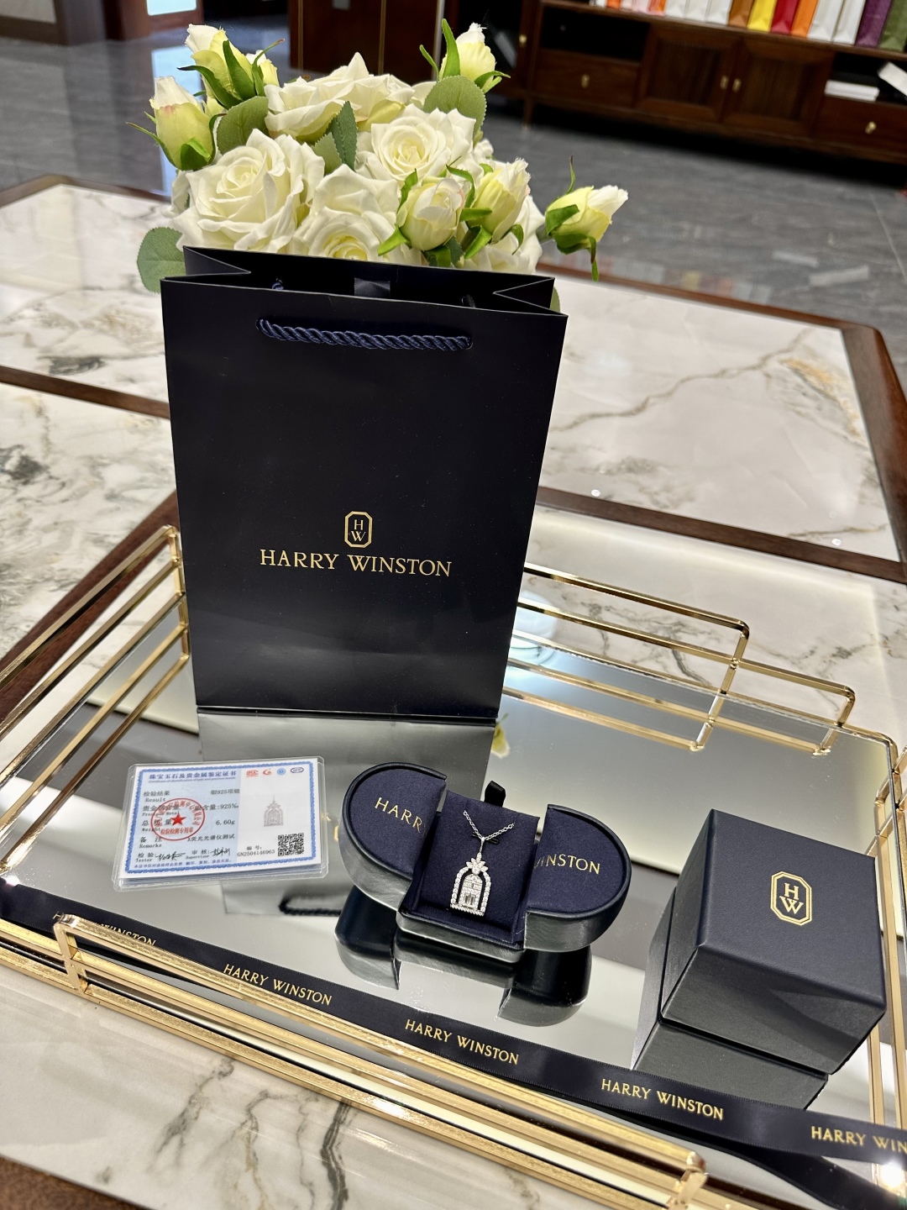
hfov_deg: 56.8
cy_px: 605
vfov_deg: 71.6
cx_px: 454
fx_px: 838
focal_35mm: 24
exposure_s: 1/50
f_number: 1.78
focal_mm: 6.86
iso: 125
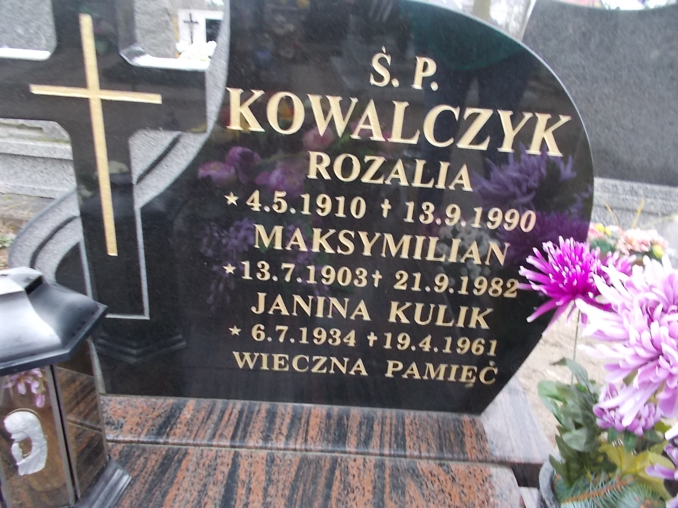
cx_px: 339
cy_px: 254
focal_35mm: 26
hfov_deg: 67.3
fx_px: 509
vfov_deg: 53.1
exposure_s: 1/25
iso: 200
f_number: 3.2
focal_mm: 4.6
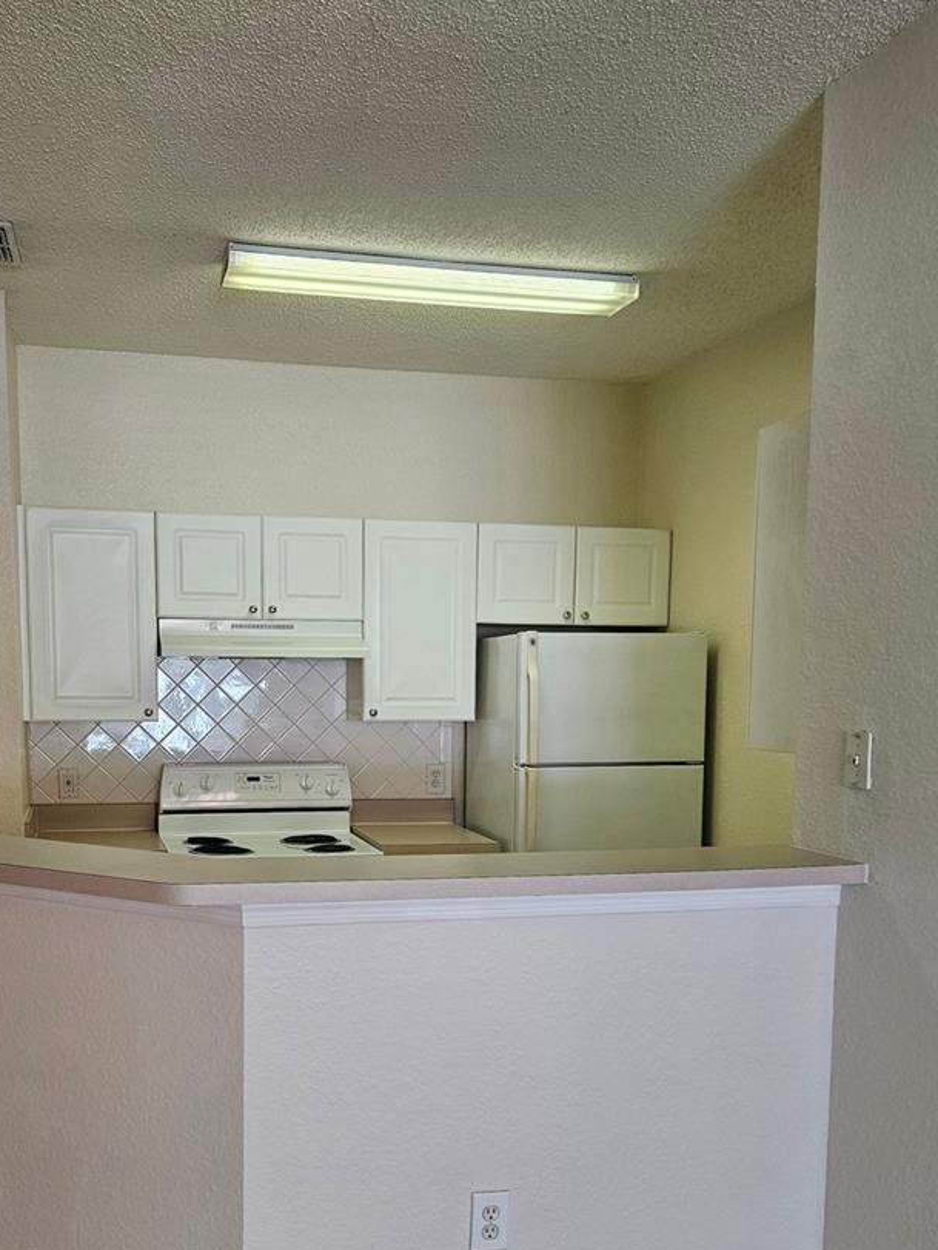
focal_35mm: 34
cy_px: 813
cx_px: 374
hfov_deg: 41.6
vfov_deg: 53.1
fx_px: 1228
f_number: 1.8
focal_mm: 5.4
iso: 200
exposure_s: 1/120
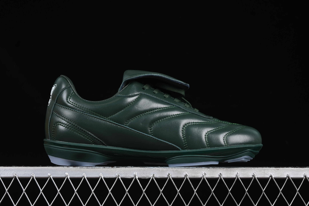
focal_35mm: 75
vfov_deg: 18.2
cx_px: 154
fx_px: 644
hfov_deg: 27.0
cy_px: 103
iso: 160
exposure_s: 1/60
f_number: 6.3
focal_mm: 50
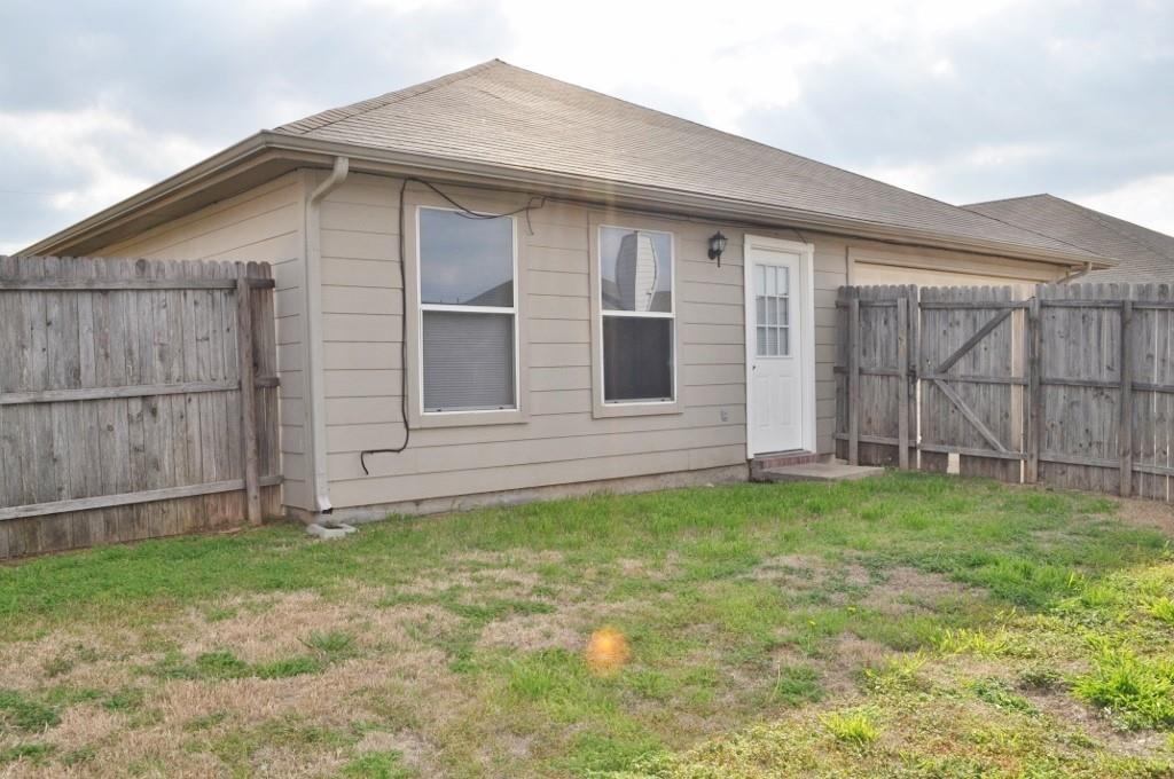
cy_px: 390
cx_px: 587
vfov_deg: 43.5
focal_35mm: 30
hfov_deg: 62.0
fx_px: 977
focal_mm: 20
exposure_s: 1/200
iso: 200
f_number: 13
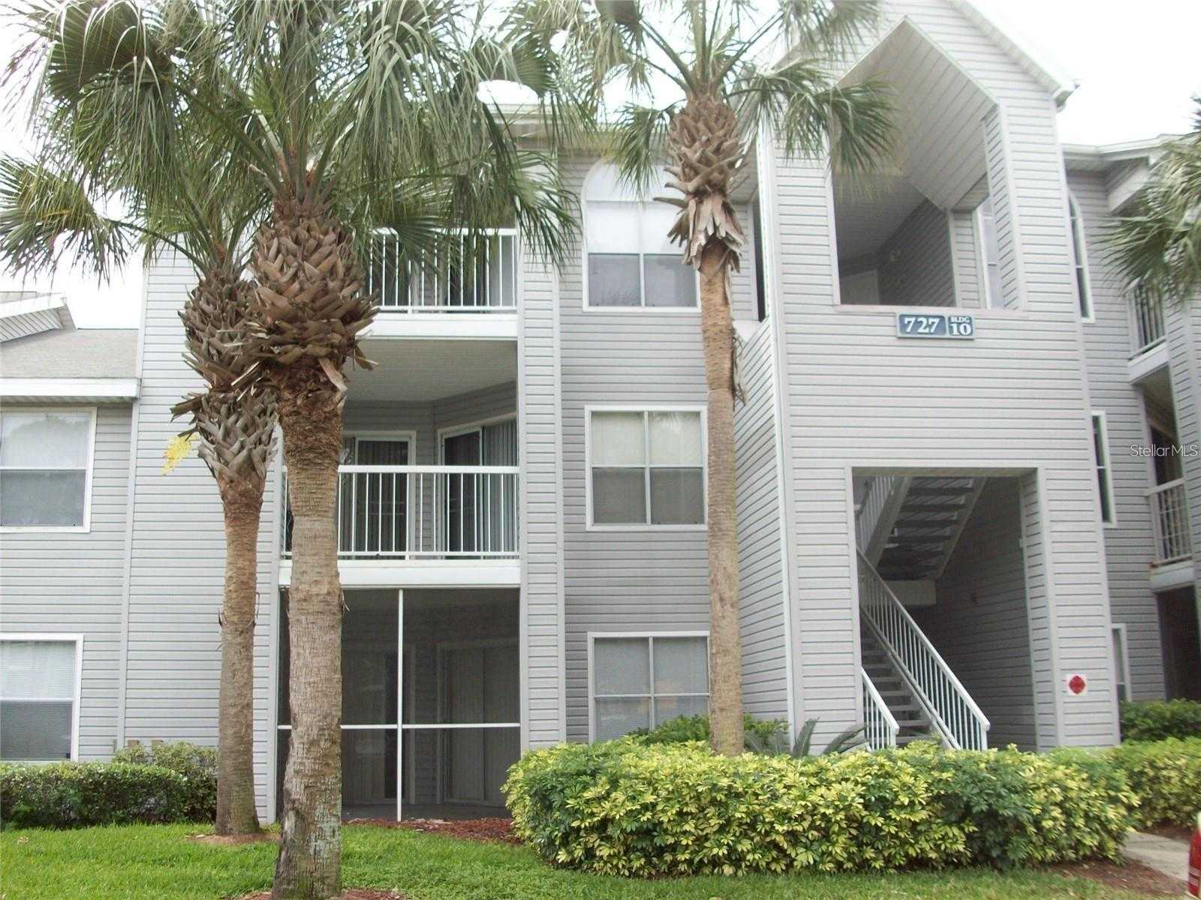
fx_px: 1180
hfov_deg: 54.0
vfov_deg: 41.8
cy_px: 450
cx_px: 600
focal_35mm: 34
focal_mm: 5.7
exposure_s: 1/317
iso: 64
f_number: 2.8
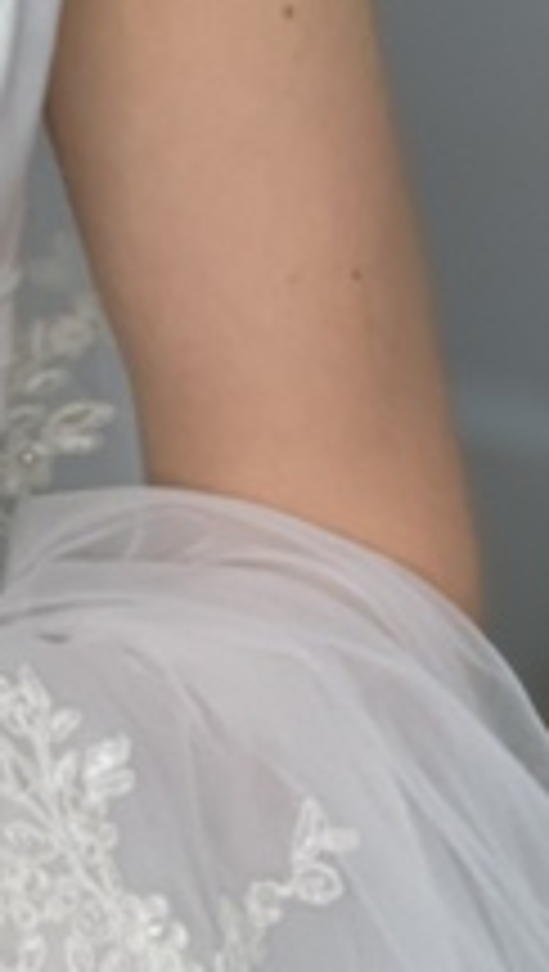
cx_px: -464
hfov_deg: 5.9
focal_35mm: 201
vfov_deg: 10.4
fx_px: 5186
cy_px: -468
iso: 80
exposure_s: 1/122
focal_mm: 6
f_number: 2.4
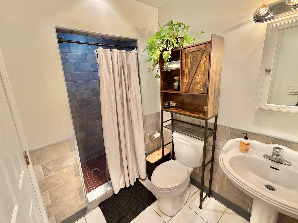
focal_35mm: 15
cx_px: 140
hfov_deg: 98.0
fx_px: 129
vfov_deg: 81.7
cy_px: 107
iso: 320
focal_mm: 2.22
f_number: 2.2
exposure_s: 1/120
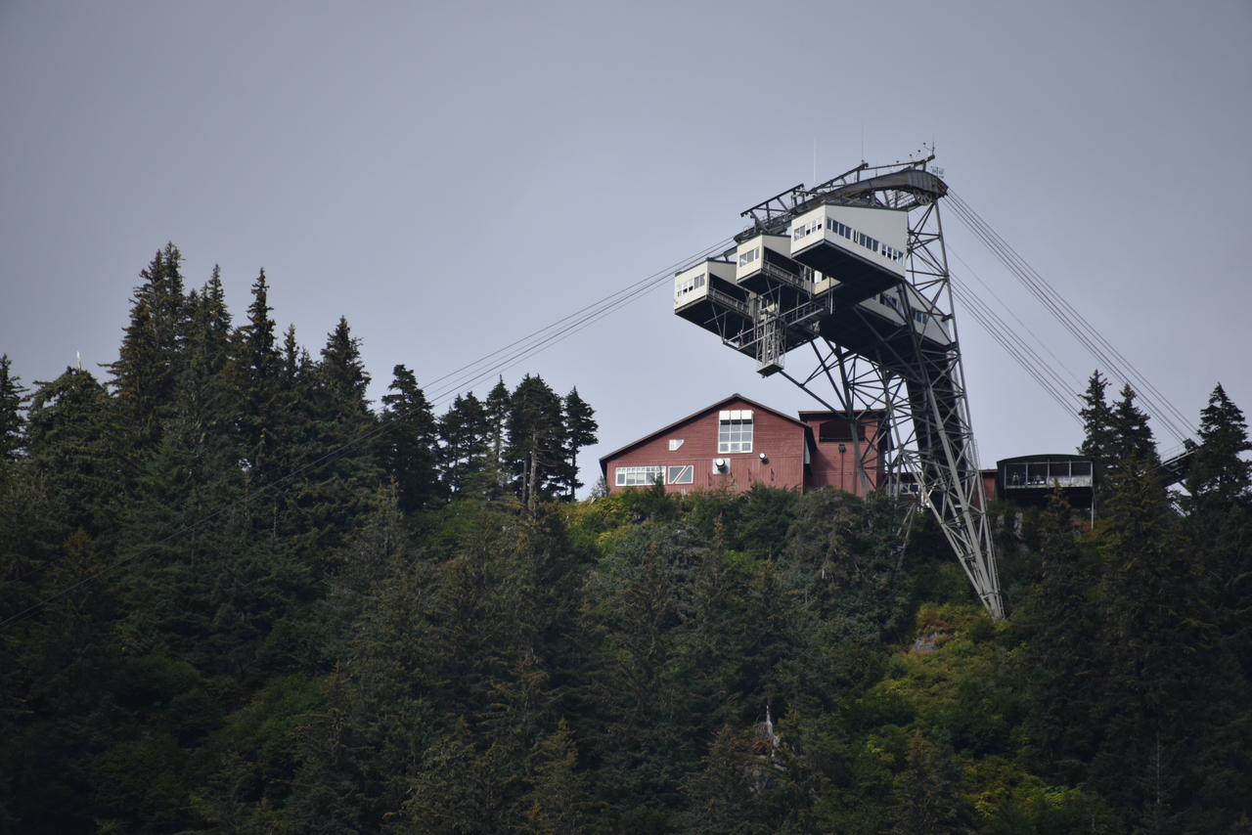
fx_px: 10435
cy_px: 418
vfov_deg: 4.6
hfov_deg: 6.9
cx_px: 626
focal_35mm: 300
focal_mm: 300
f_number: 5.6
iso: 220
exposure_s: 1/640
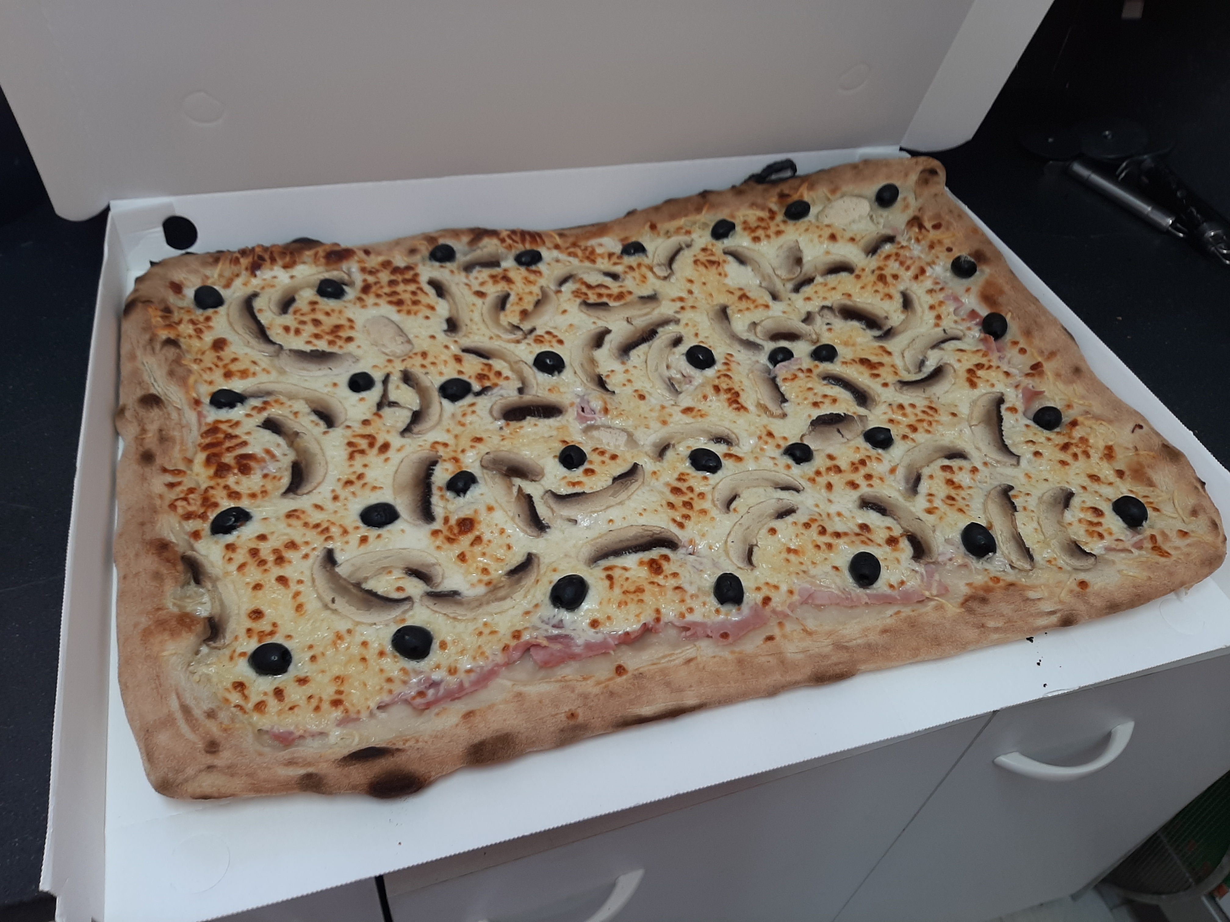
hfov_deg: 67.3
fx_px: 924
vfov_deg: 53.1
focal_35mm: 26
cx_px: 615
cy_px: 461
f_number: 1.7
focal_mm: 3.93
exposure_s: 1/50
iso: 40
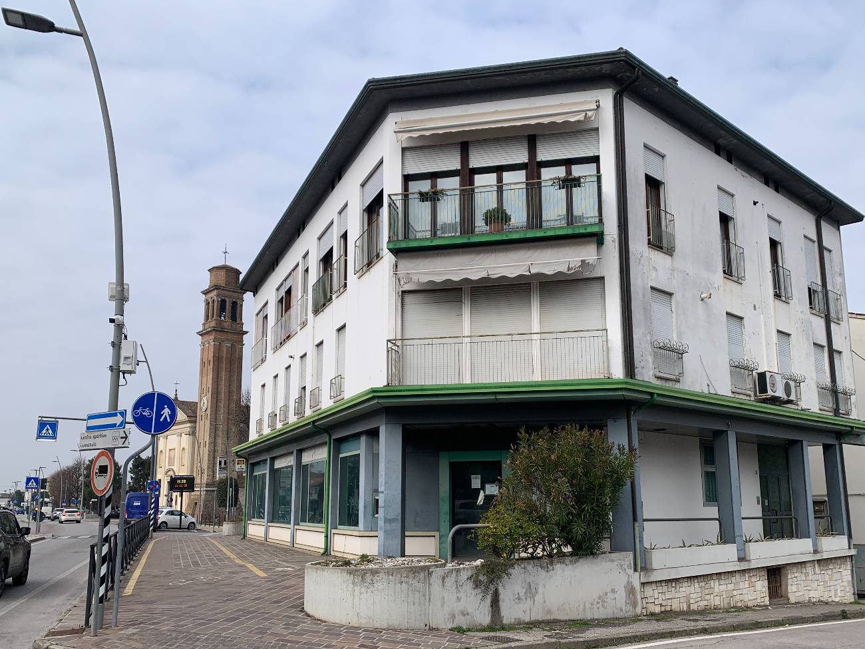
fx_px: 750
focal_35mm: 30
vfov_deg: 46.7
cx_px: 446
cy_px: 372
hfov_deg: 60.0
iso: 25
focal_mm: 4.25
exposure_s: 1/2257
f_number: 1.8
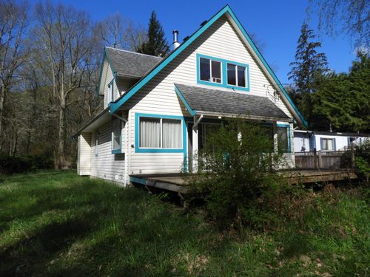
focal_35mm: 24
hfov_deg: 71.6
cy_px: 138
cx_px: 185
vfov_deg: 56.8
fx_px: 257
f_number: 3.3
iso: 100
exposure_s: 1/1600
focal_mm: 4.3
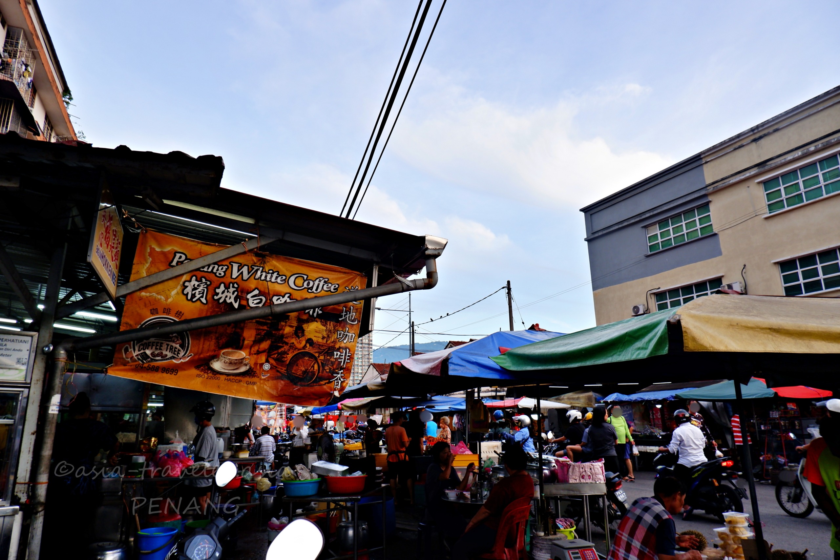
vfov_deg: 55.1
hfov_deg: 76.1
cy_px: 280
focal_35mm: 23
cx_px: 420
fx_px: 537
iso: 200
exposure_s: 1/140
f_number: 4.5
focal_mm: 15
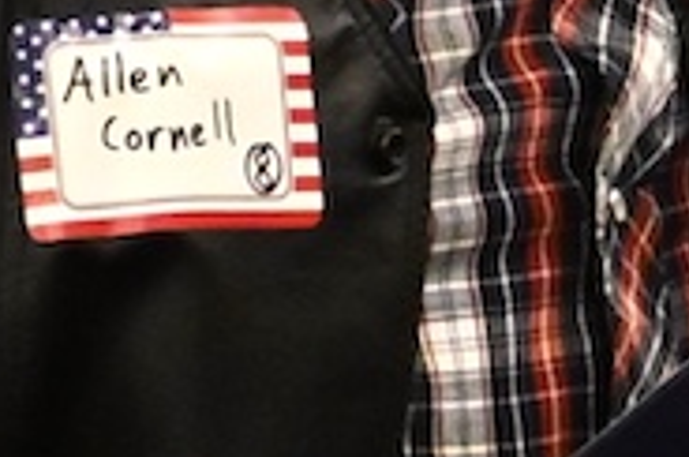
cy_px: -532
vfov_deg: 2.2
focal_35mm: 626
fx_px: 11960
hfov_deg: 3.3
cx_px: 382
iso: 3600
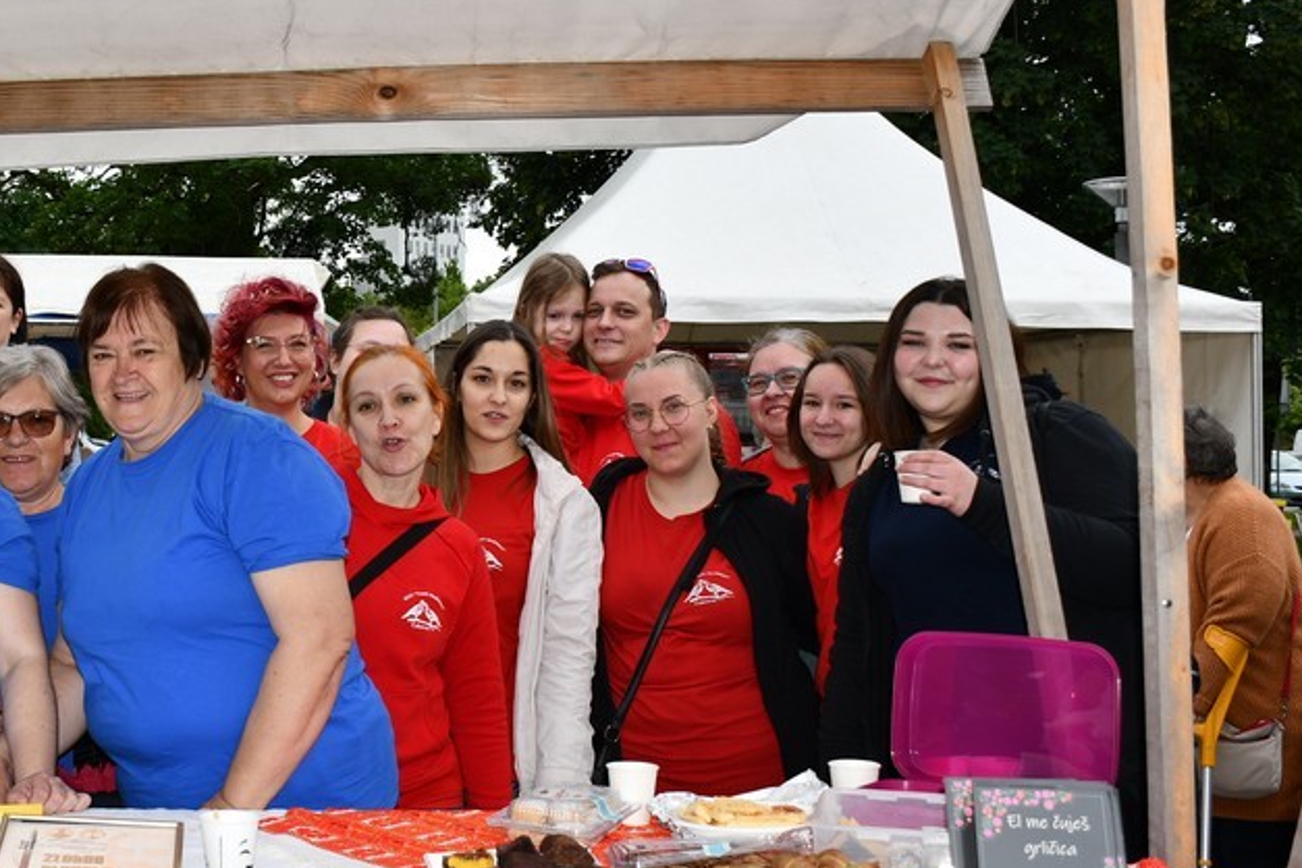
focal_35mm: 49
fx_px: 1772
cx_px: 274
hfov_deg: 38.9
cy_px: 362
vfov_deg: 27.5
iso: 100
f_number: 5
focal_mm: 20
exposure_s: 1/250
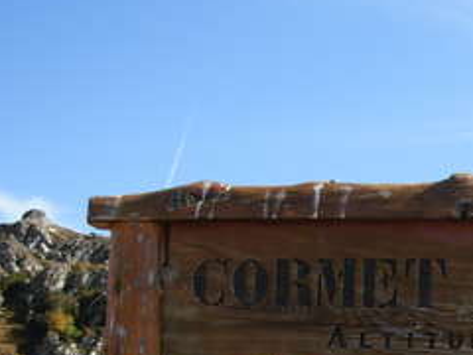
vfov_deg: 15.4
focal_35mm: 95
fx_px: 1298
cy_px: 323
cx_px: 542
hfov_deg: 19.6
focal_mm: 6.3
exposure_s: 1/790
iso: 79
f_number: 2.9
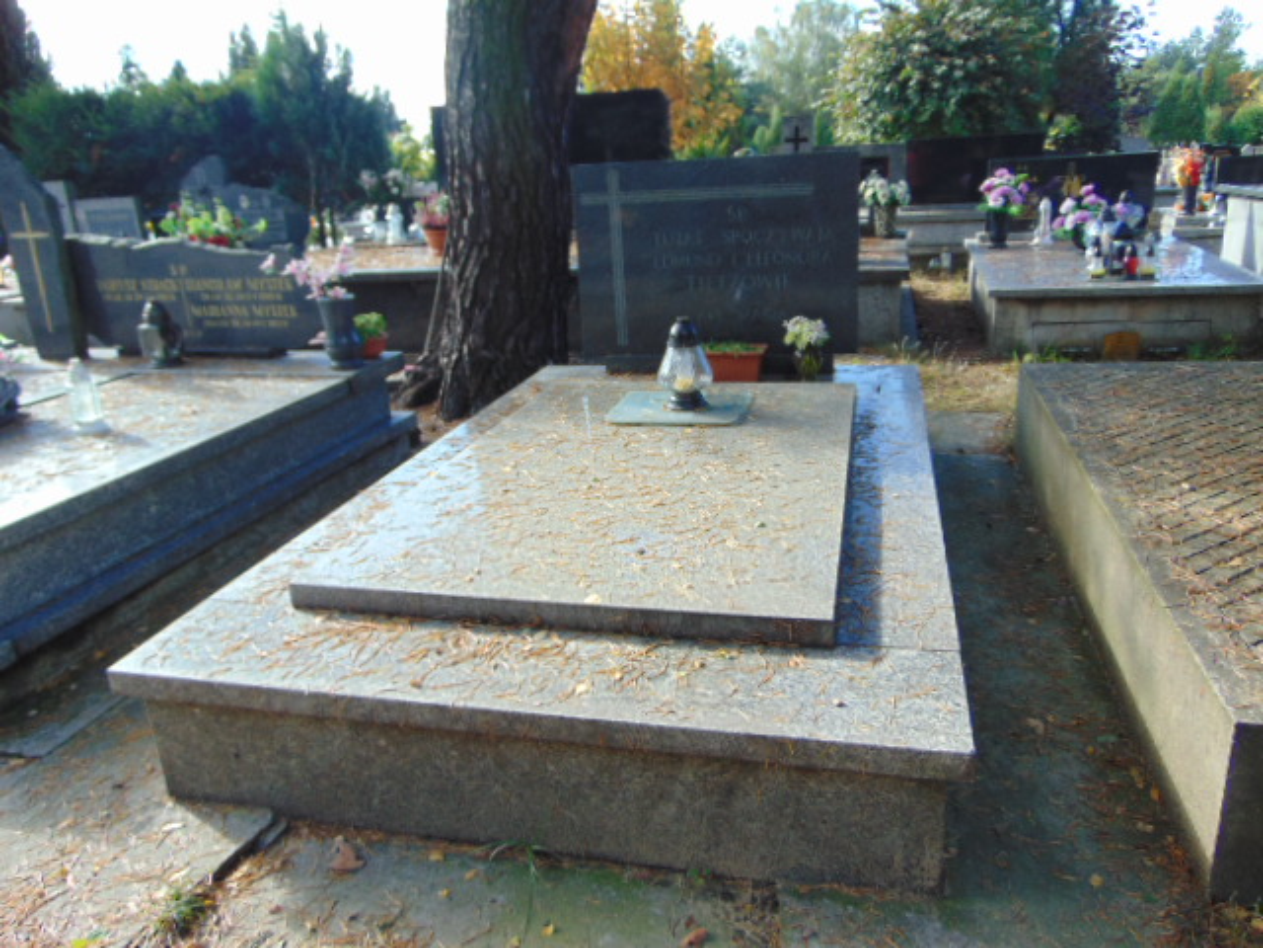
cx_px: 632
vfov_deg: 54.9
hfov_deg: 69.4
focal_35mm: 25
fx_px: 912
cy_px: 474
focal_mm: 4.5
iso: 80
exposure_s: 1/250
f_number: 3
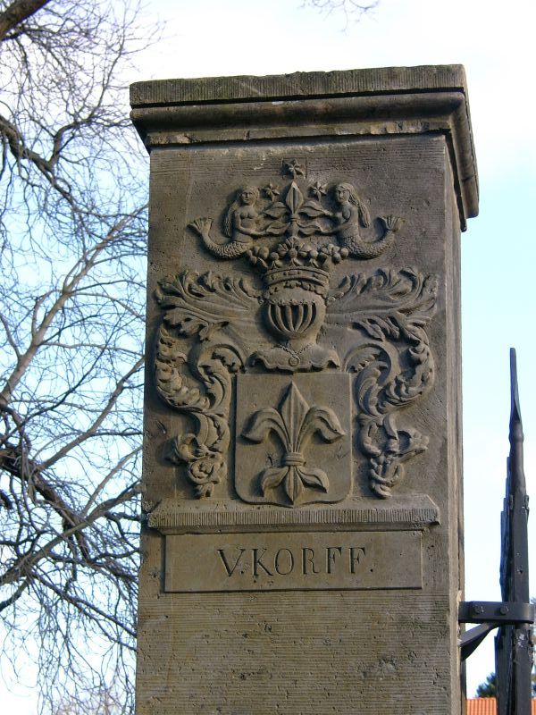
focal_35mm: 100
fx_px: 2065
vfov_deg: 19.6
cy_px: 358
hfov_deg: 14.8
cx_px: 268
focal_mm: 20.74
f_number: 4
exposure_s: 1/130
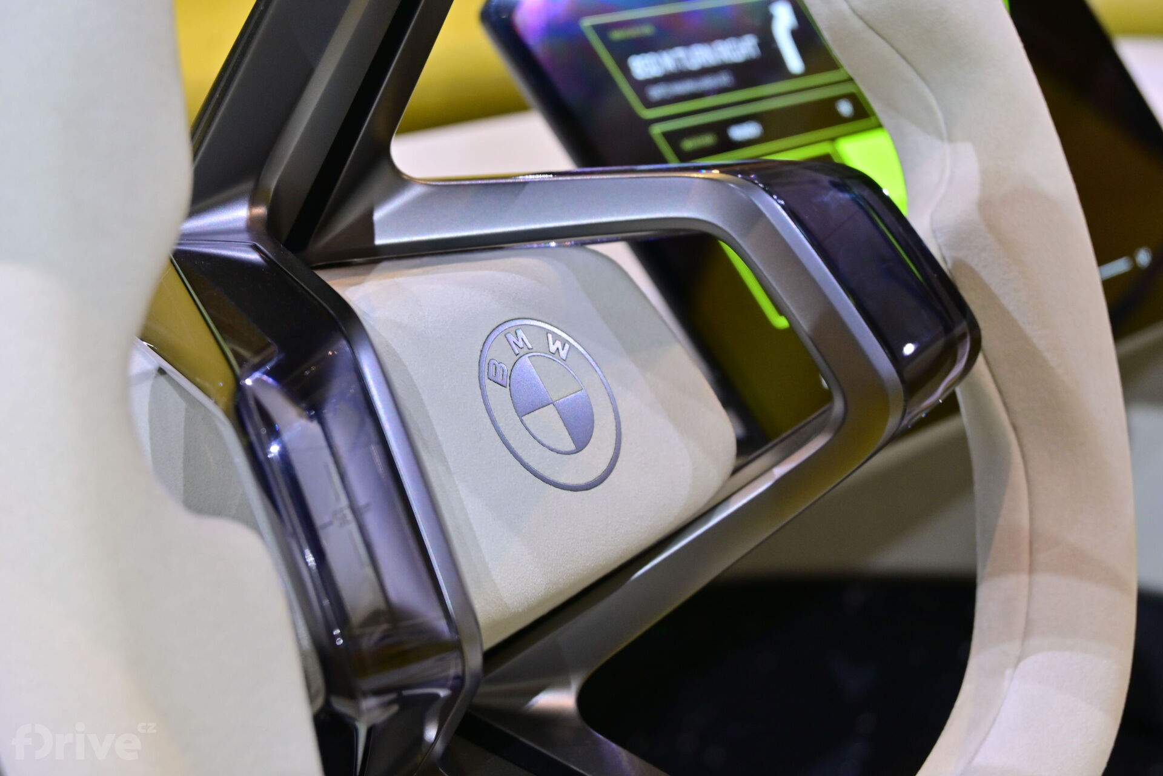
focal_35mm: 75
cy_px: 388
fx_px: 2423
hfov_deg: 27.0
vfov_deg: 18.2
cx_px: 582
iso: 500
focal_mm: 50
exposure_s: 1/50
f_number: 6.3
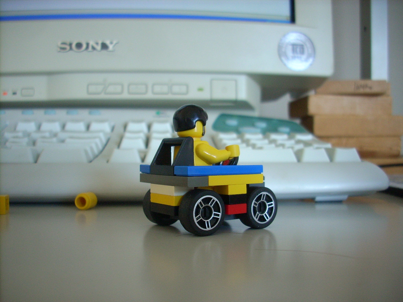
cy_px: 151
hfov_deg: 50.1
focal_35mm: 37
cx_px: 202
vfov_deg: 38.7
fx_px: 431
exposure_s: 1/20.3
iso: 200
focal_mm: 6.2
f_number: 2.8
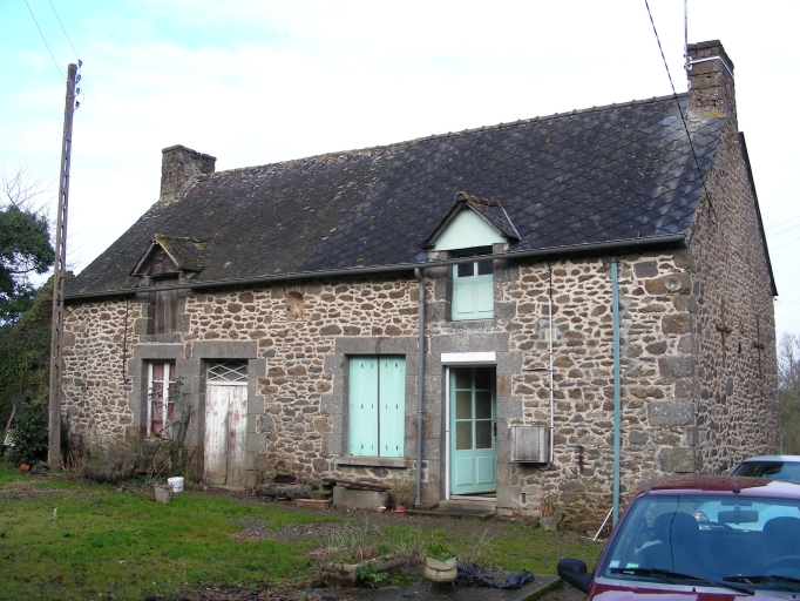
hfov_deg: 49.0
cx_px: 400
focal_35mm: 38
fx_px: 879
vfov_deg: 37.7
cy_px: 300
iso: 50
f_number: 4
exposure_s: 1/108
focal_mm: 6.3
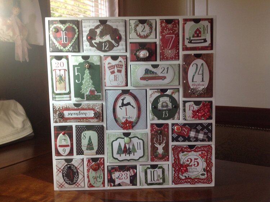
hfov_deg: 52.7
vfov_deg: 40.6
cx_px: 135
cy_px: 101
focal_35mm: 35
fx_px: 273
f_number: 2.4
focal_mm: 4.28
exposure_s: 1/30
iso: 64
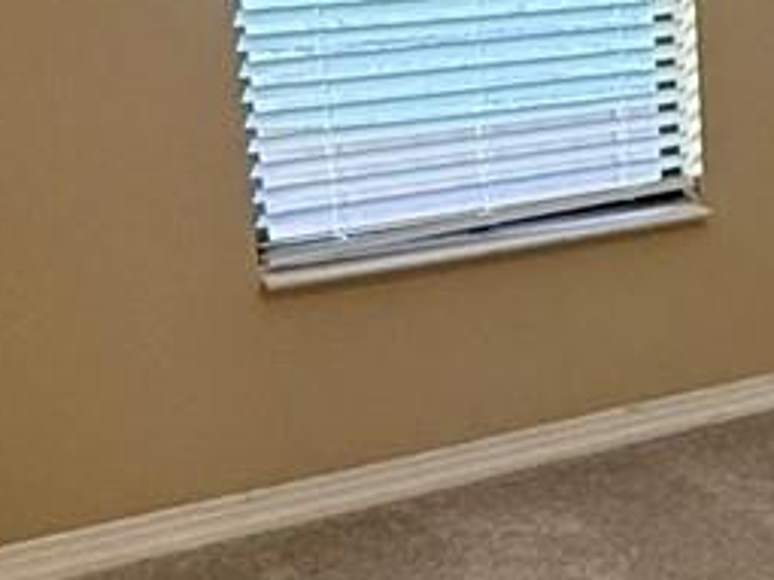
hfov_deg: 19.4
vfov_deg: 16.8
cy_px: 246
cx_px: 1169
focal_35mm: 88
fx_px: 1967
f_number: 2.2
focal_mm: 2.22
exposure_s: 1/120
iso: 500
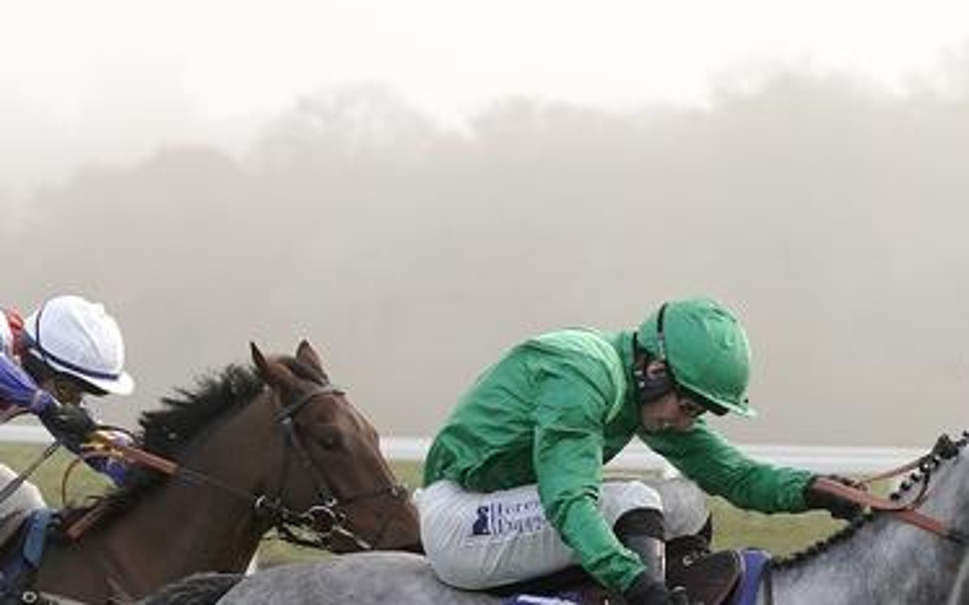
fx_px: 4040
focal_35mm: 153
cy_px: 640
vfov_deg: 8.5
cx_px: 208
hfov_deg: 13.6
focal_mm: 70
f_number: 2.8
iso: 400
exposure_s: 1/1250
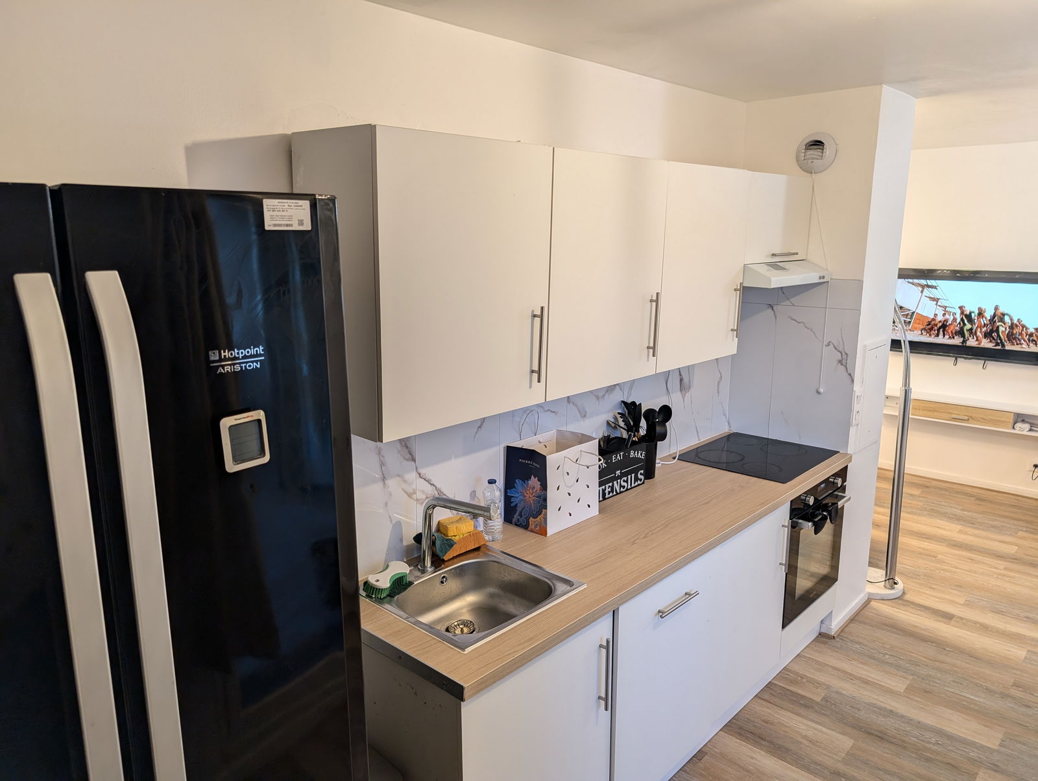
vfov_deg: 56.9
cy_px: 390
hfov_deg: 71.5
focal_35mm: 24
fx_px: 721
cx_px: 519
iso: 142
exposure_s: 1/35.8
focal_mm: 6.9
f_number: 1.68
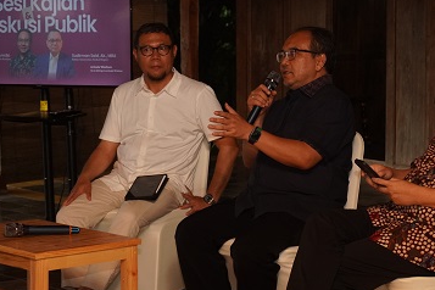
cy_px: 116
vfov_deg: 13.0
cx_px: 279
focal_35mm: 105
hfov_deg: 19.4
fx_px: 1269
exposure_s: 1/125
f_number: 5.6
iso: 1600
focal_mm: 50
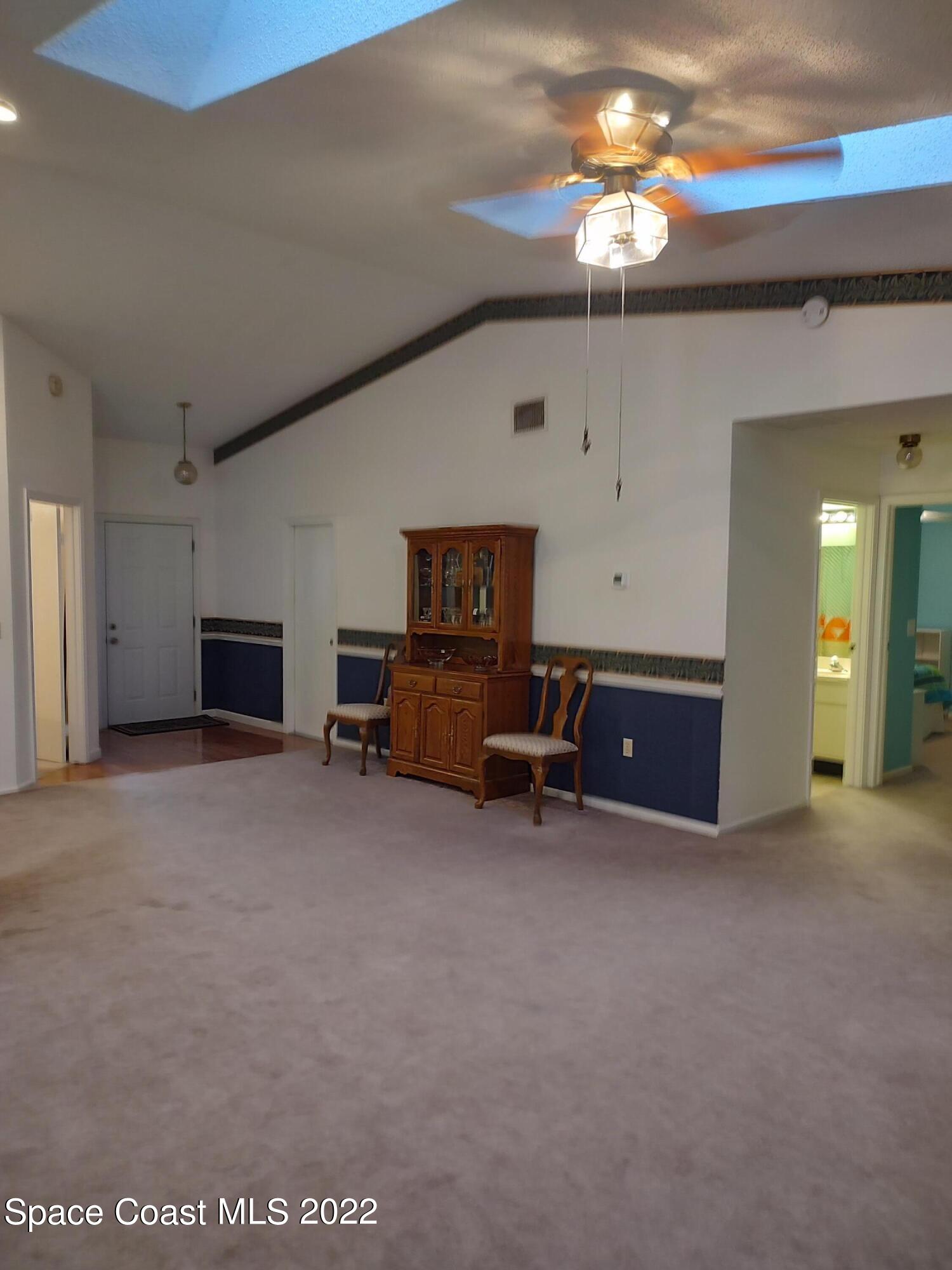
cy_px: 635
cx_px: 476
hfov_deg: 56.8
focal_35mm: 24
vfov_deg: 71.6
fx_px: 880
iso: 1728
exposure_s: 1/24
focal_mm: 5.88
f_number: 1.9
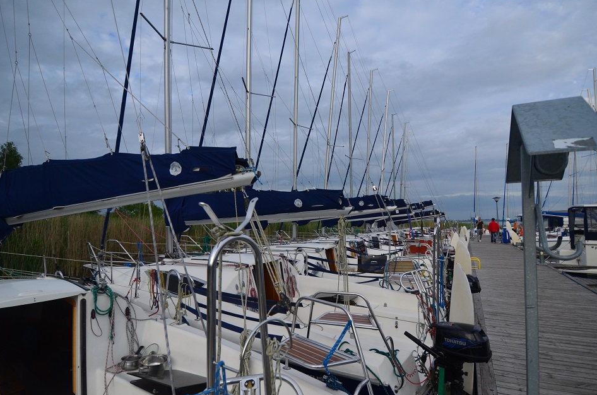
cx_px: 311
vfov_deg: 64.3
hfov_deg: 87.0
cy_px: 205
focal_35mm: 19
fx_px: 314
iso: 640
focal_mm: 12
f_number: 4
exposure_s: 1/3200
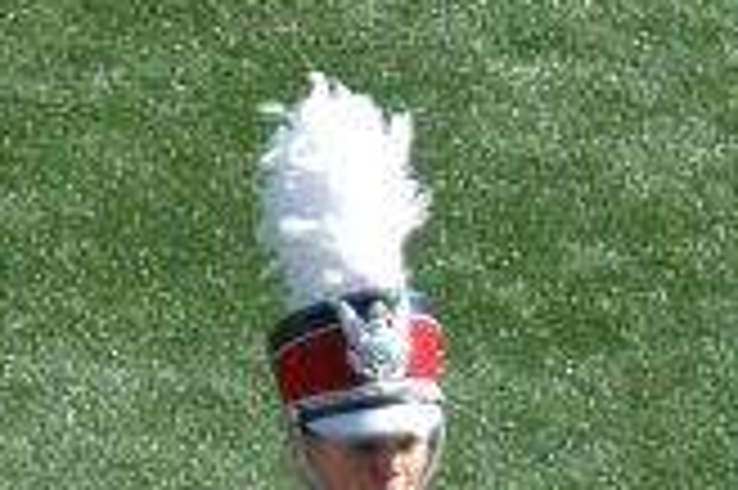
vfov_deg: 0.8
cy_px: 823
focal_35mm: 1829
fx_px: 37456
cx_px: 454
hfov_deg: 1.1
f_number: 5.6
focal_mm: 250
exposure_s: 1/500
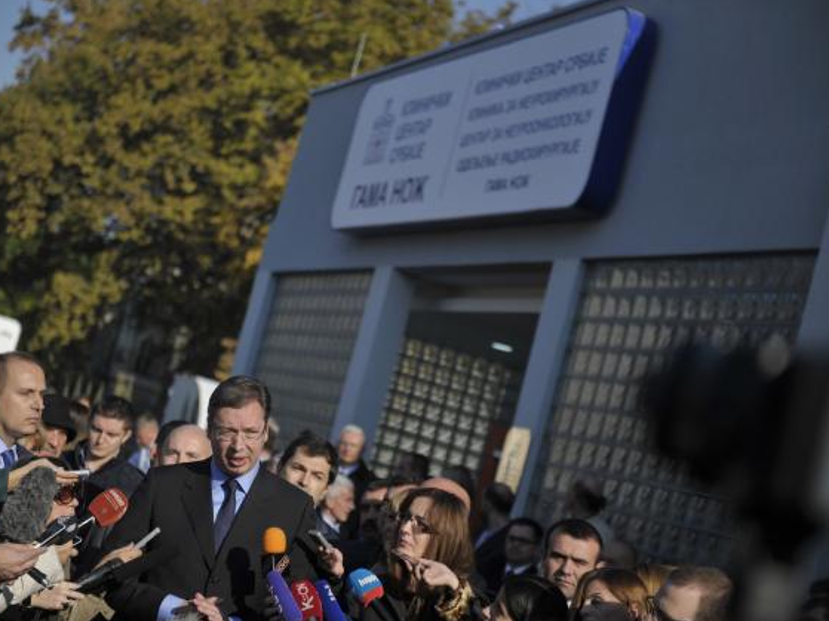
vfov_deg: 19.1
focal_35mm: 77
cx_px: 363
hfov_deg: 25.3
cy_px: 310
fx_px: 1844
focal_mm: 70
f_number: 2.8
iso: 200
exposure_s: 1/5000
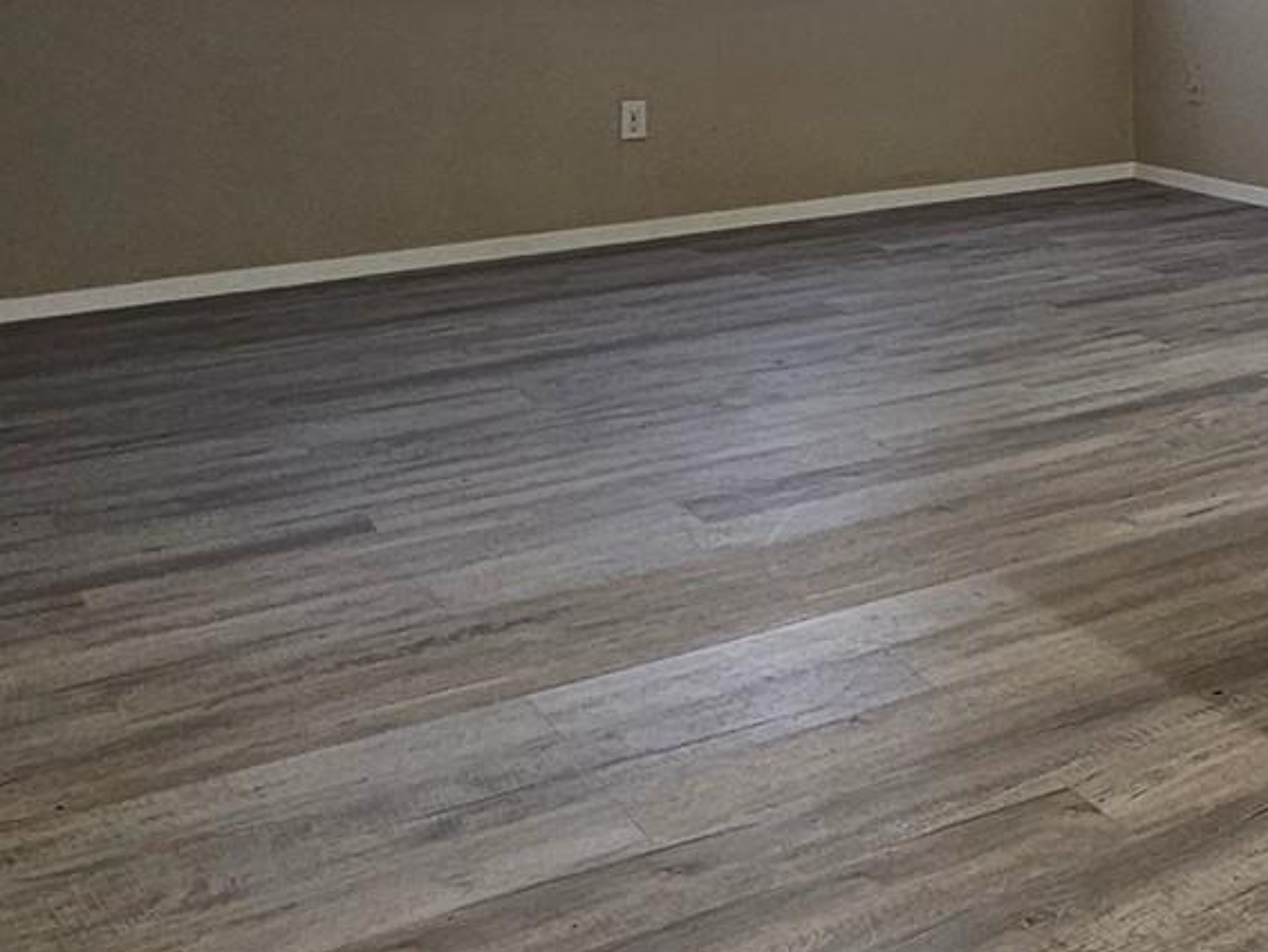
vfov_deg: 27.8
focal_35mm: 47
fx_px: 1722
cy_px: -130
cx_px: 1541
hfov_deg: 32.8
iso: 160
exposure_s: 1/60
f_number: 2.2
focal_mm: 2.2
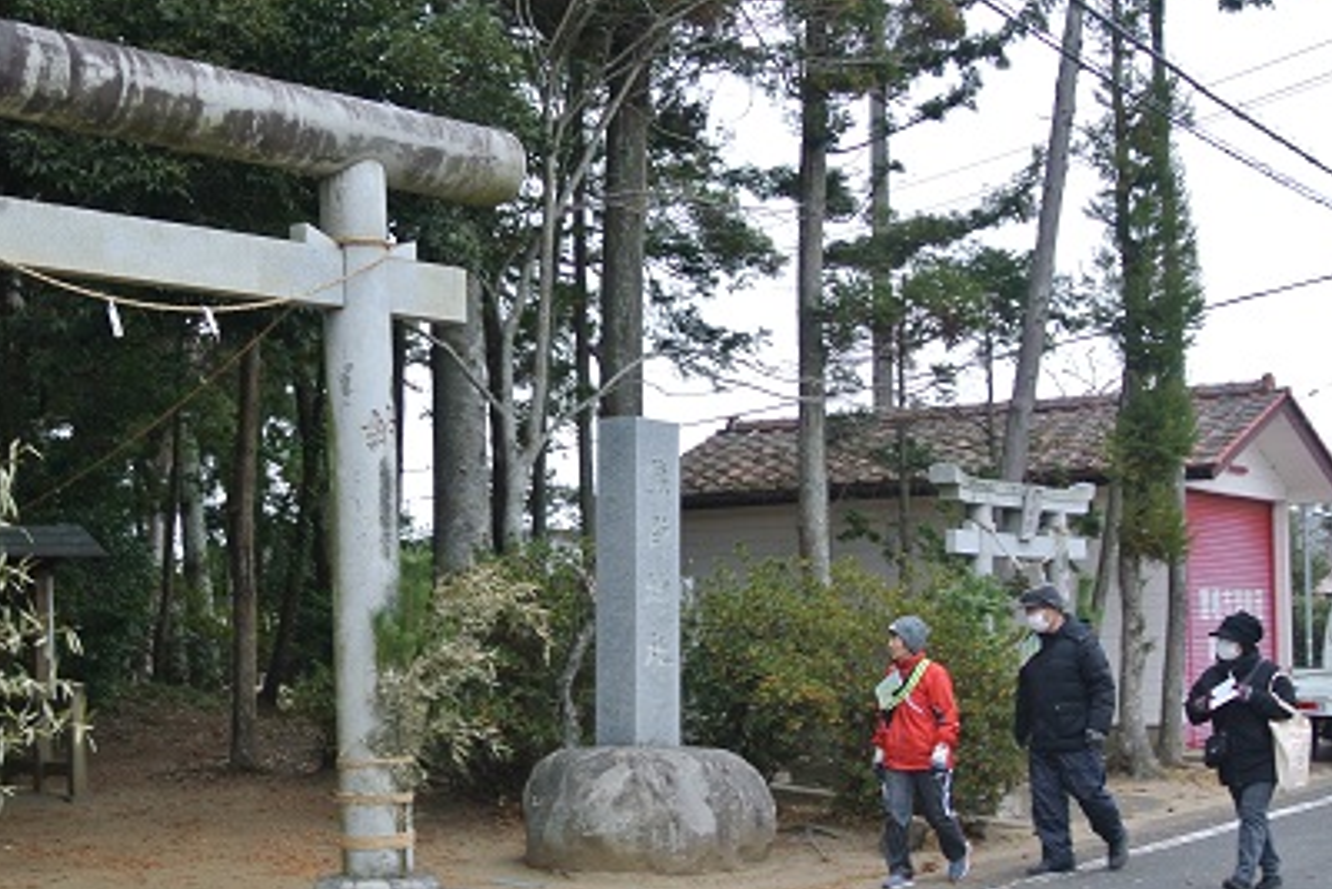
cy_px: 618
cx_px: 453
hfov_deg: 33.1
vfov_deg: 22.5
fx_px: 2221
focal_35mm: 60
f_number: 4.2
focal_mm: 15.1
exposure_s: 1/125
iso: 110
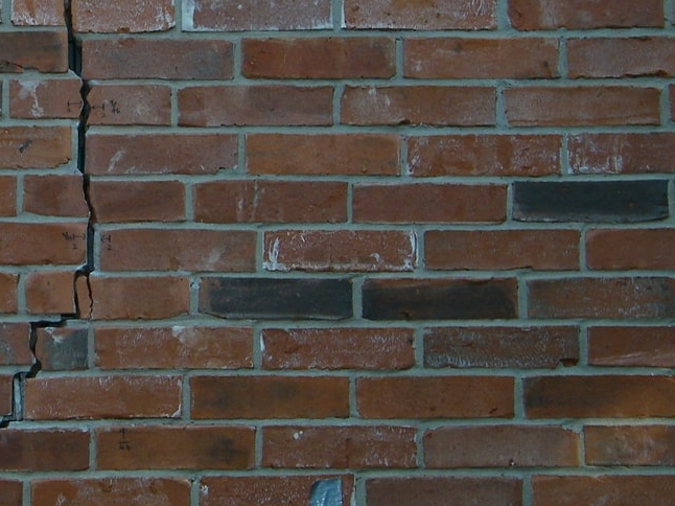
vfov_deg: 11.6
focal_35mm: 128
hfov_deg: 15.3
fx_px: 2495
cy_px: 186
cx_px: 123
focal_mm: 11.1
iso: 80
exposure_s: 1/50
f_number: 8.4
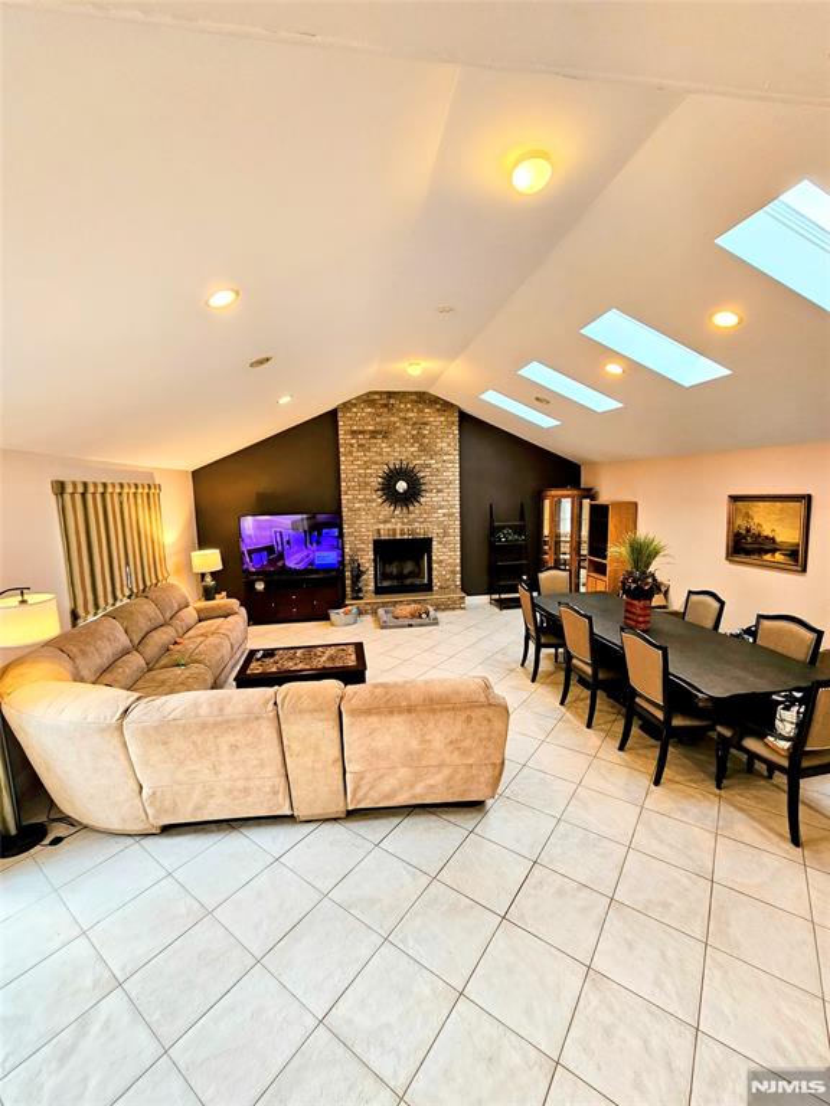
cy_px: 553
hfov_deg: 89.9
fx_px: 416
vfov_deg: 106.2
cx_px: 415
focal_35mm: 13
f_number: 2.2
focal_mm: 2.2
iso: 125
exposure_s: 1/60
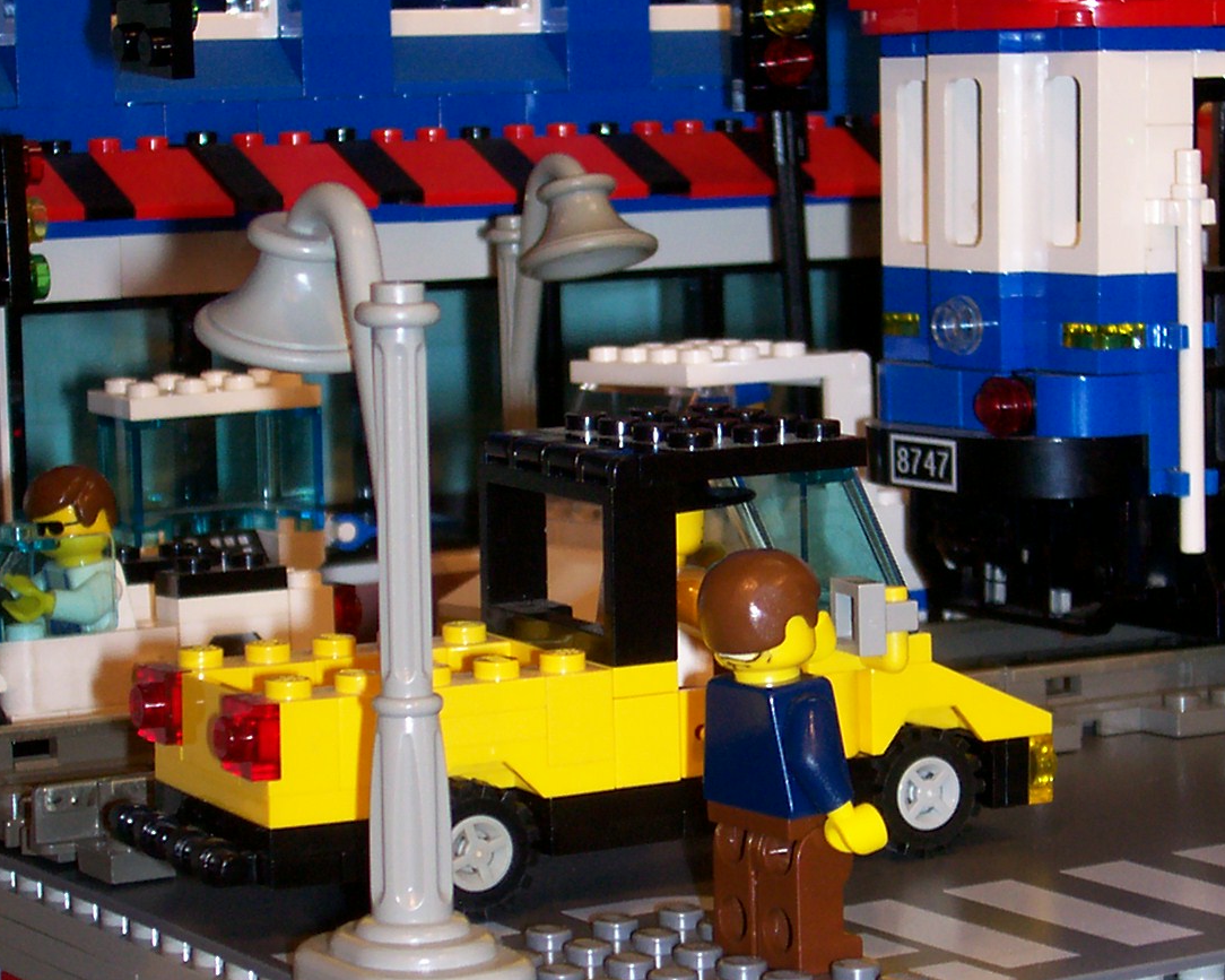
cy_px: 627
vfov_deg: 14.0
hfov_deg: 17.5
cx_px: 712
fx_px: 3988
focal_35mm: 110
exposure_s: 1/73.3
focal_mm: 8.7
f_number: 3.2
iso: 80
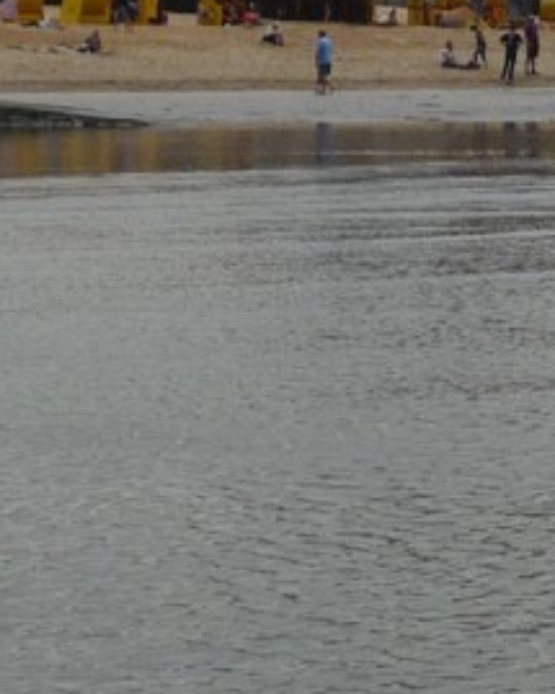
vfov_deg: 9.5
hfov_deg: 7.4
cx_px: 1007
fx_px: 4150
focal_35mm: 202
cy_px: 152
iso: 100
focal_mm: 7.1
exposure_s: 1/400
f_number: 10
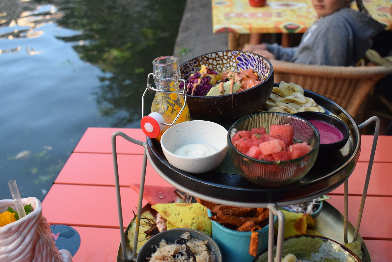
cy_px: 131
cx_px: 196
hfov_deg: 53.1
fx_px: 392
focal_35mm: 36
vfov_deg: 36.9
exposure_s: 1/1000
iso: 3200
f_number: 5.6
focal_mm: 24
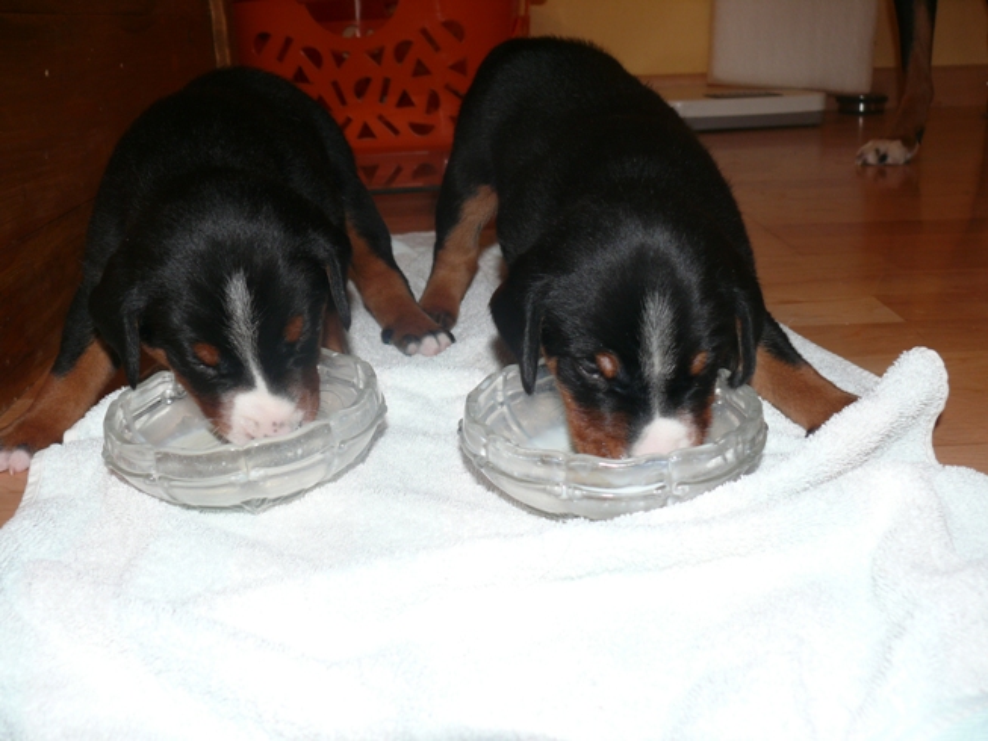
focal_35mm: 35
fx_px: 999
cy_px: 370
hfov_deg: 52.6
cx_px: 494
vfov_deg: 40.7
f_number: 2.8
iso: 100
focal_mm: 7.4
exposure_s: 1/30
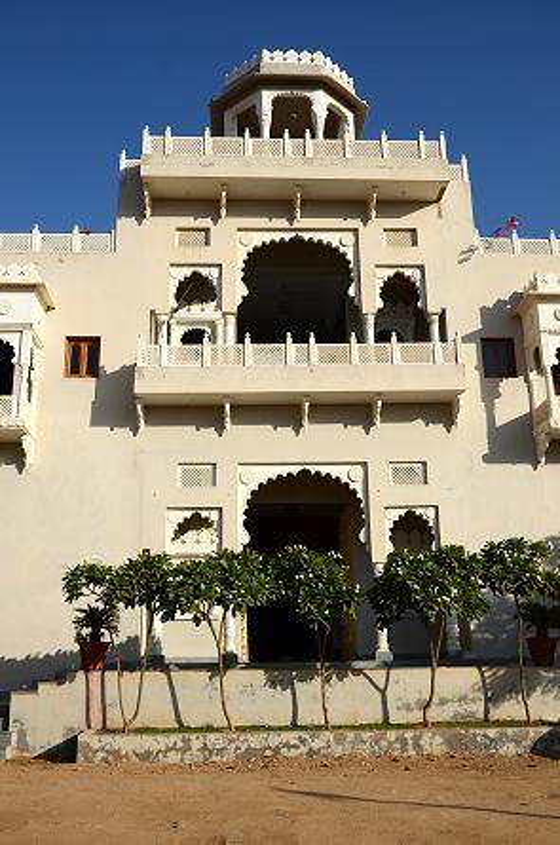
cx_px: 280
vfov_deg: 57.3
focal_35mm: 33
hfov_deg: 39.8
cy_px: 422
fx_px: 773
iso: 200
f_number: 8
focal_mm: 22
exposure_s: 1/1600
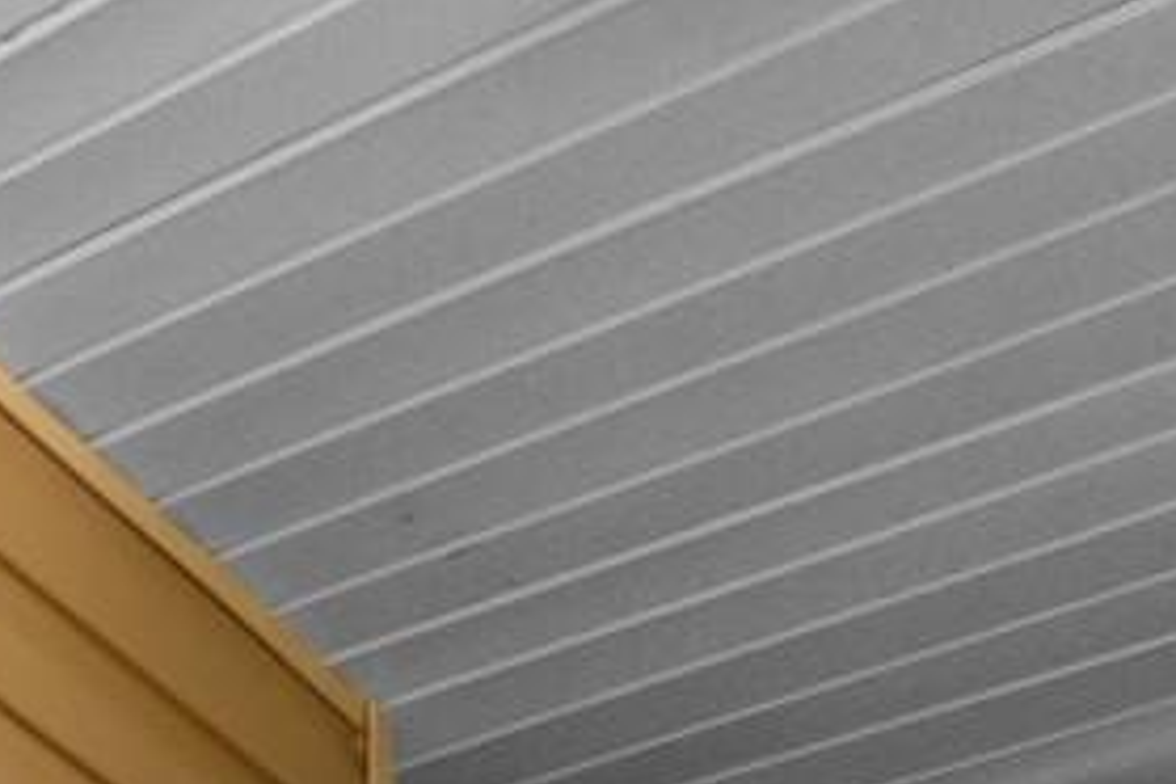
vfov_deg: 11.1
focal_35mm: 87
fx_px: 2842
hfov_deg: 14.8
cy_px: 2234
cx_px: -1635
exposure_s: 1/30
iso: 100
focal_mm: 10
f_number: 4.5
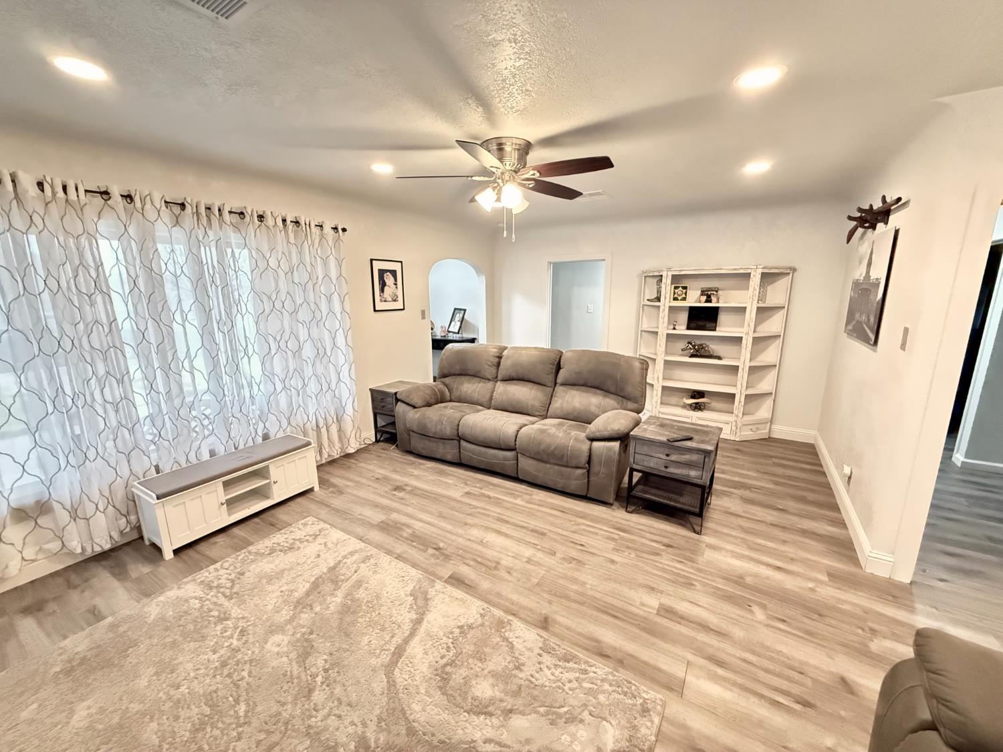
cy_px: 376
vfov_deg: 85.7
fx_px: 406
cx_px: 502
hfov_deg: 102.1
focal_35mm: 14
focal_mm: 2.22
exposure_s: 1/60
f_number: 2.2
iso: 1600
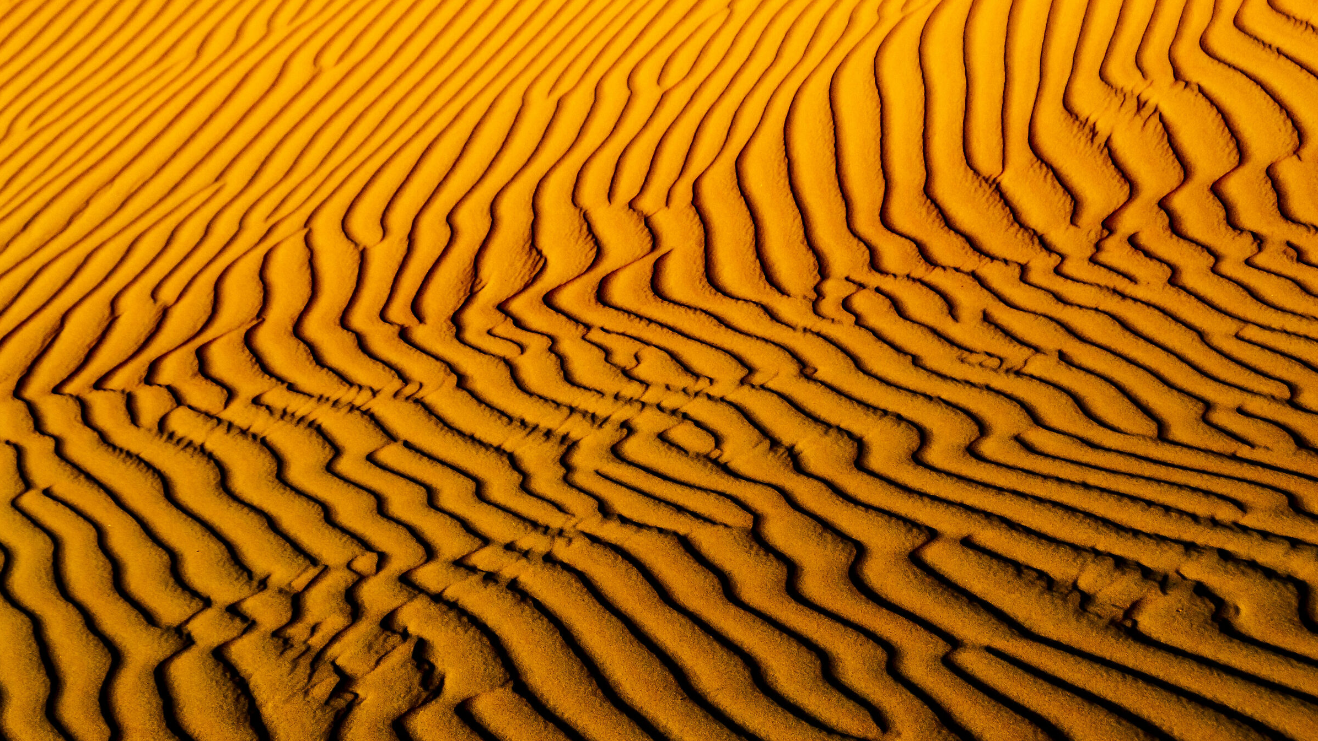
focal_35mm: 82
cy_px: 392
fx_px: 2866
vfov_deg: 14.7
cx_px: 660
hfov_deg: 25.9
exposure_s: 1/200
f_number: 10
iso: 400
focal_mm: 52
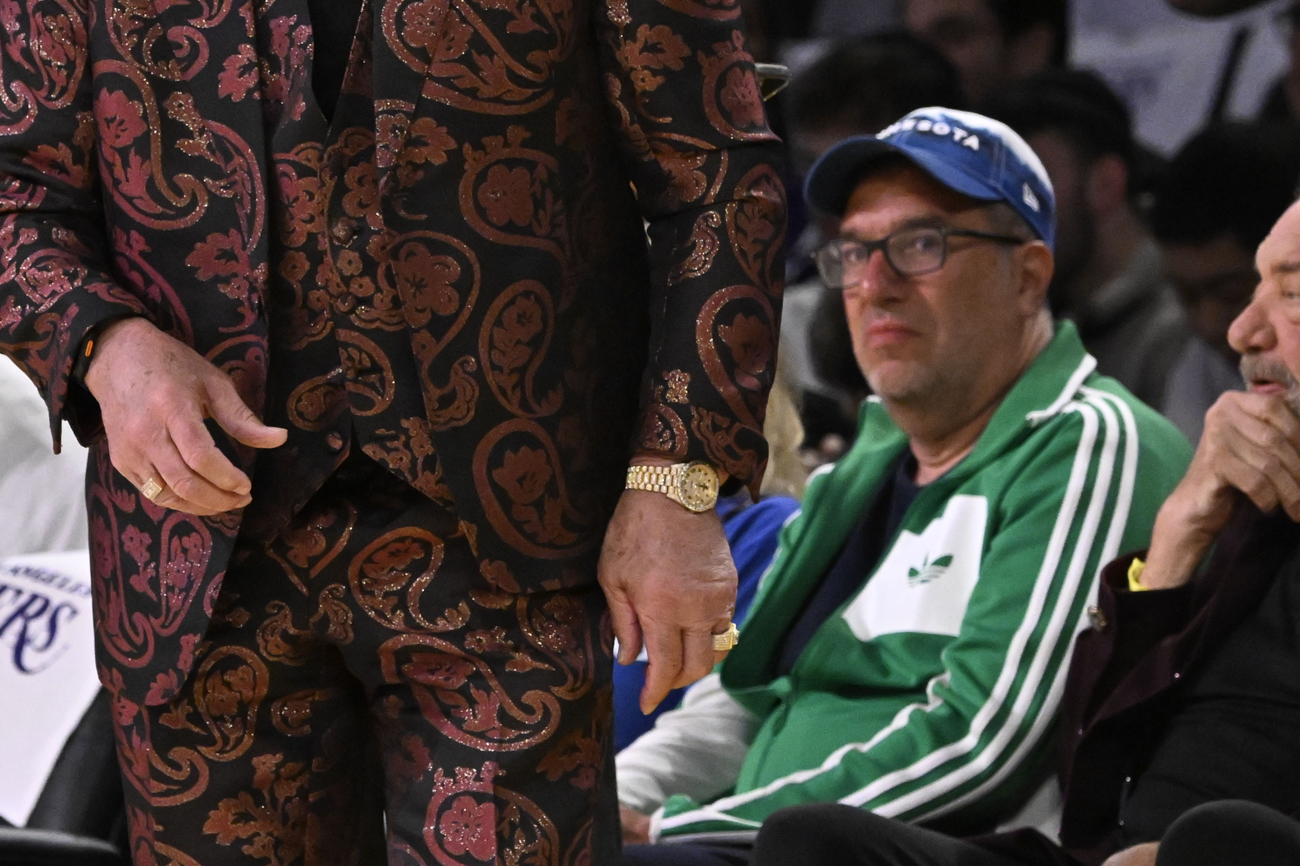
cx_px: 229
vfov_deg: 2.3
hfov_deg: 3.4
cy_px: 188
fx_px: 21877
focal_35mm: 606
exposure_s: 1/1000
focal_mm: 220
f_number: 5.6
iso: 5000
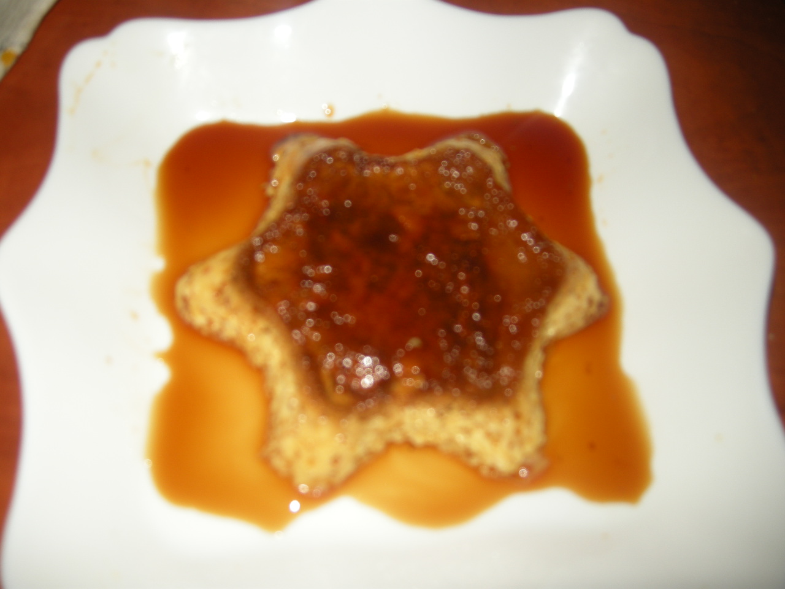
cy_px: 294
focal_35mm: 35
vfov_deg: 40.7
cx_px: 392
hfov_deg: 52.6
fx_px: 794
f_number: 2.7
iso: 64
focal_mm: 7.5
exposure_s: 1/60
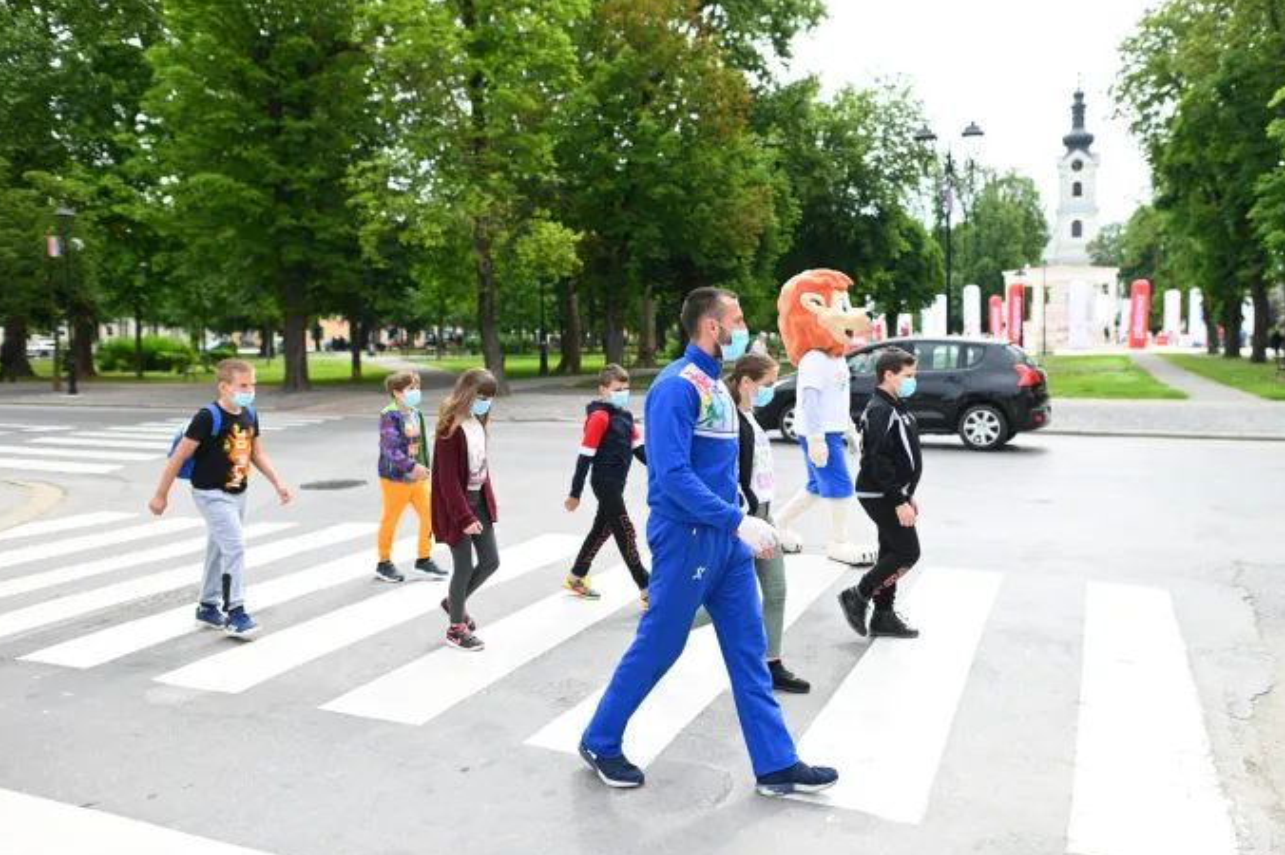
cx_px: 705
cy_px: 401
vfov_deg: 47.9
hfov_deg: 67.3
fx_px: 963
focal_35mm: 27
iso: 200
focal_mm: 24
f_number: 2.2
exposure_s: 1/2500
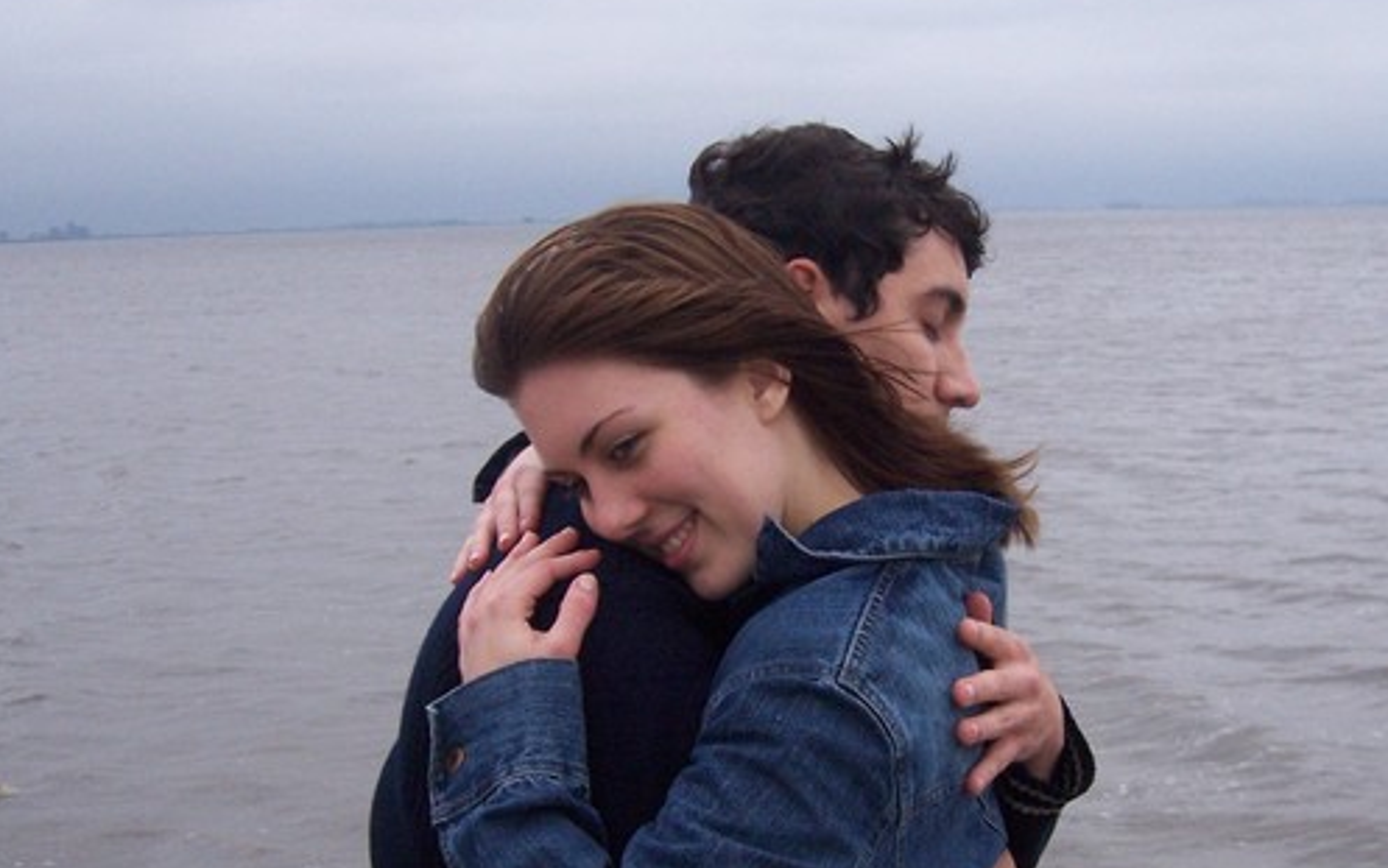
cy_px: 583
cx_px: 771
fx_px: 2270
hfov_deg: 34.0
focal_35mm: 60
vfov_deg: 21.6
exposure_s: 1/250
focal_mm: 7.3
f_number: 3.3
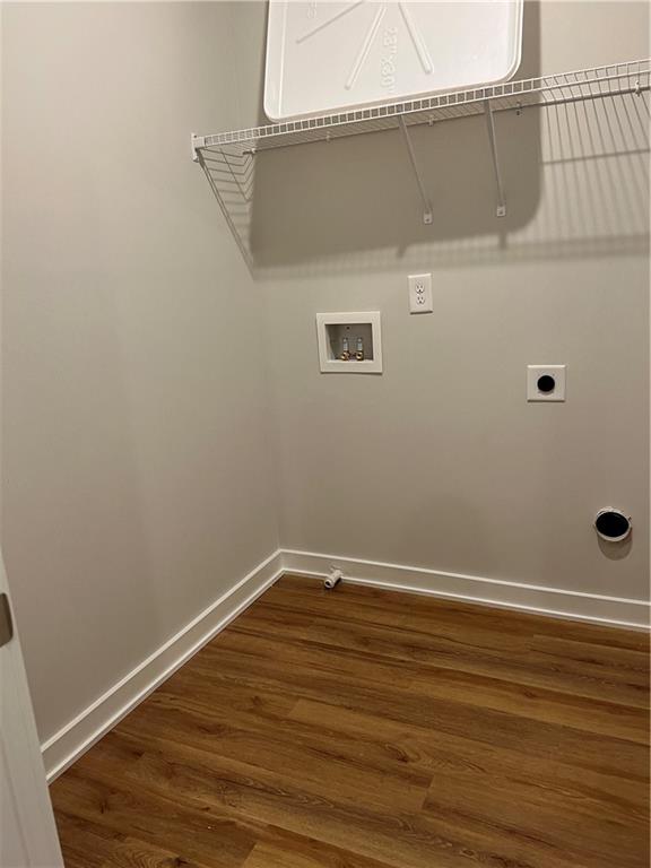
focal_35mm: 26
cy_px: 434
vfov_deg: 67.3
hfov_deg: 53.1
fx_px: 652
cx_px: 326
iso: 100
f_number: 1.5
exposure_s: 1/60
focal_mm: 5.7
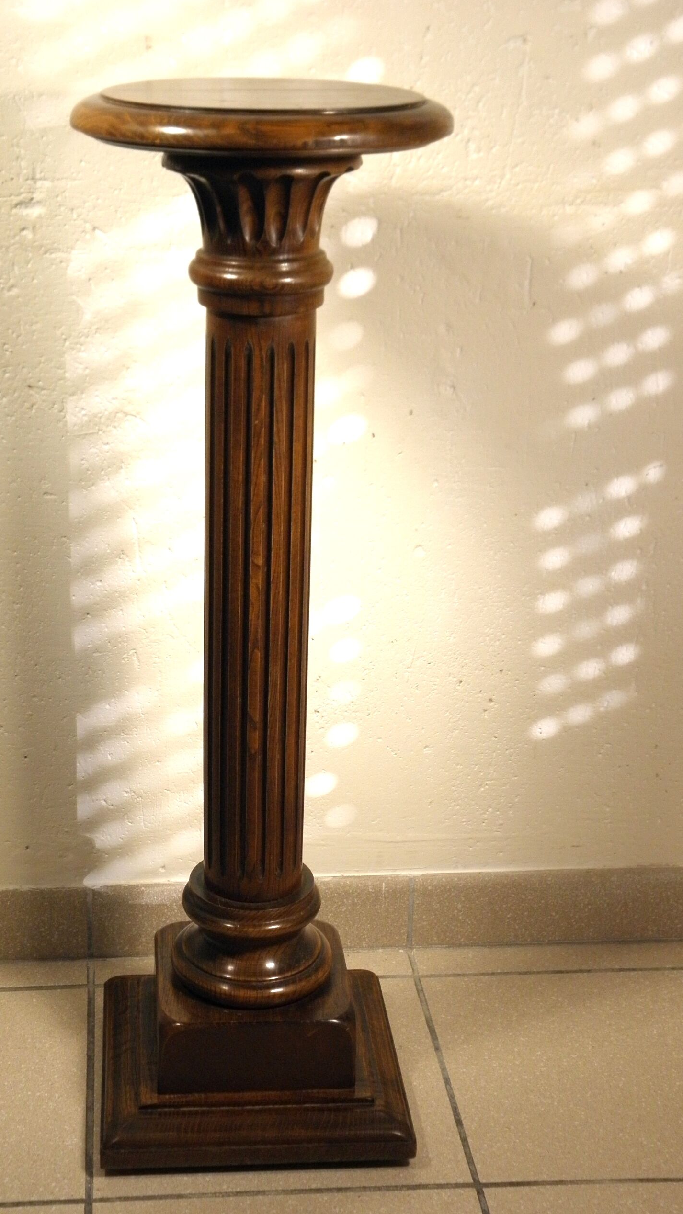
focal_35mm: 55
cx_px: 261
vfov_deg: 37.8
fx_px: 1771
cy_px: 611
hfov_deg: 21.8
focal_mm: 9.1
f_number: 4
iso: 200
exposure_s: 1/50
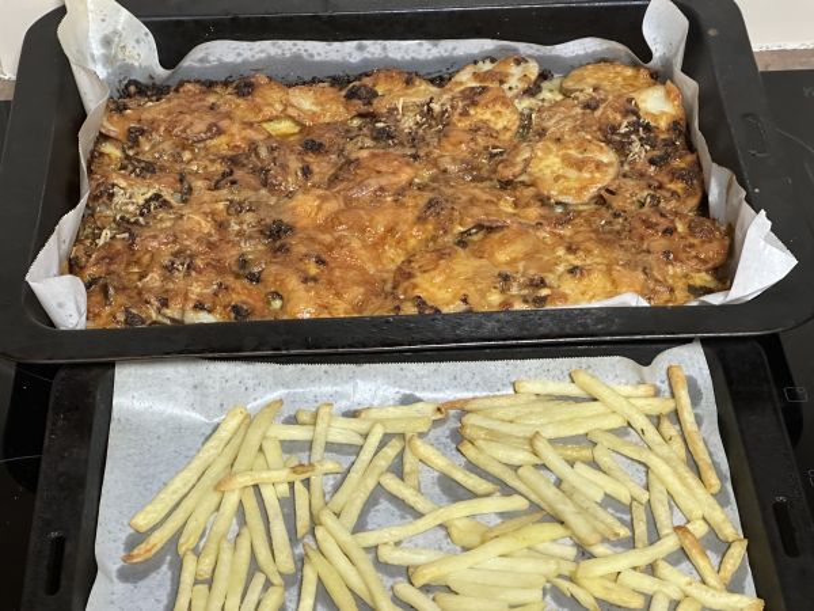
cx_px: 407
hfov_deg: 25.3
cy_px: 306
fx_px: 1811
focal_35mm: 77
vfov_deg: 19.1
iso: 800
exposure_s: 1/34
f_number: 2.8
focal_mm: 9
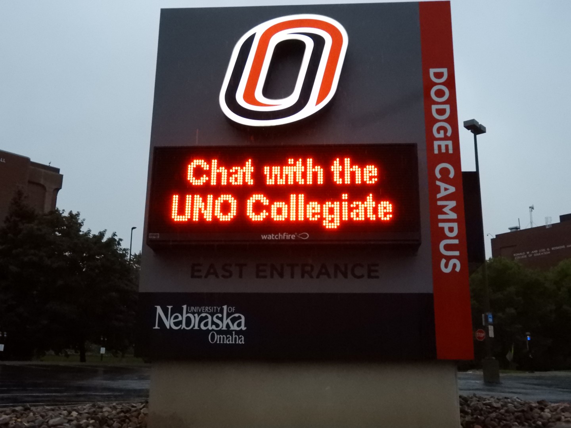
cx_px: 286
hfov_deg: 46.8
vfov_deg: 36.0
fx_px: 660
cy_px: 214
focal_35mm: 40
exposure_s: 1/200
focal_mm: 7.2
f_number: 3.8
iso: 1600
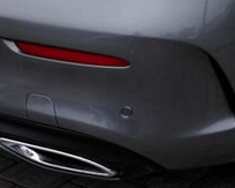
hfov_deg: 16.2
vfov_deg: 12.3
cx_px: 181
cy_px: -107
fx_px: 820
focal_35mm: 118
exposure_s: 1/160
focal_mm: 25
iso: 100
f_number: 6.3
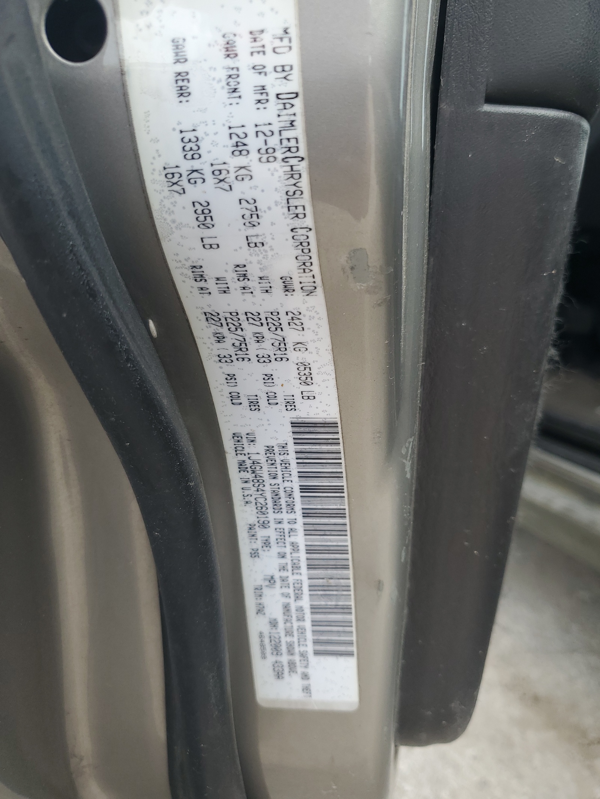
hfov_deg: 53.1
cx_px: 300
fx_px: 601
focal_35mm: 26
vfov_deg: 67.3
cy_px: 400
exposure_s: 1/400
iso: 50
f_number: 1.5
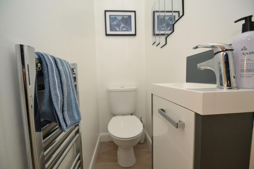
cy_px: 84
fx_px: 106
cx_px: 127
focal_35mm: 15
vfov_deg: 77.3
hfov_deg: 100.4
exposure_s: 1/60
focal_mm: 10
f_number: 3.5
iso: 3200
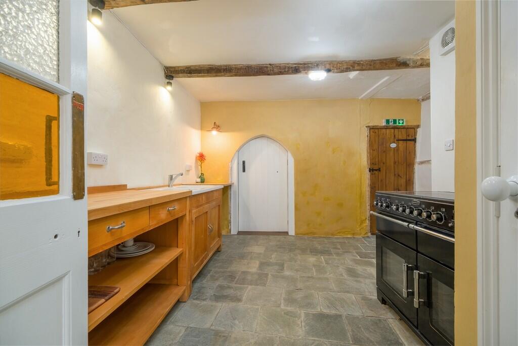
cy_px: 173
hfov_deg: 100.4
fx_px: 216
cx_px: 259
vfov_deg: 77.3
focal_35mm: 15
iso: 160
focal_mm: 10.3
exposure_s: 1/3
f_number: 7.1
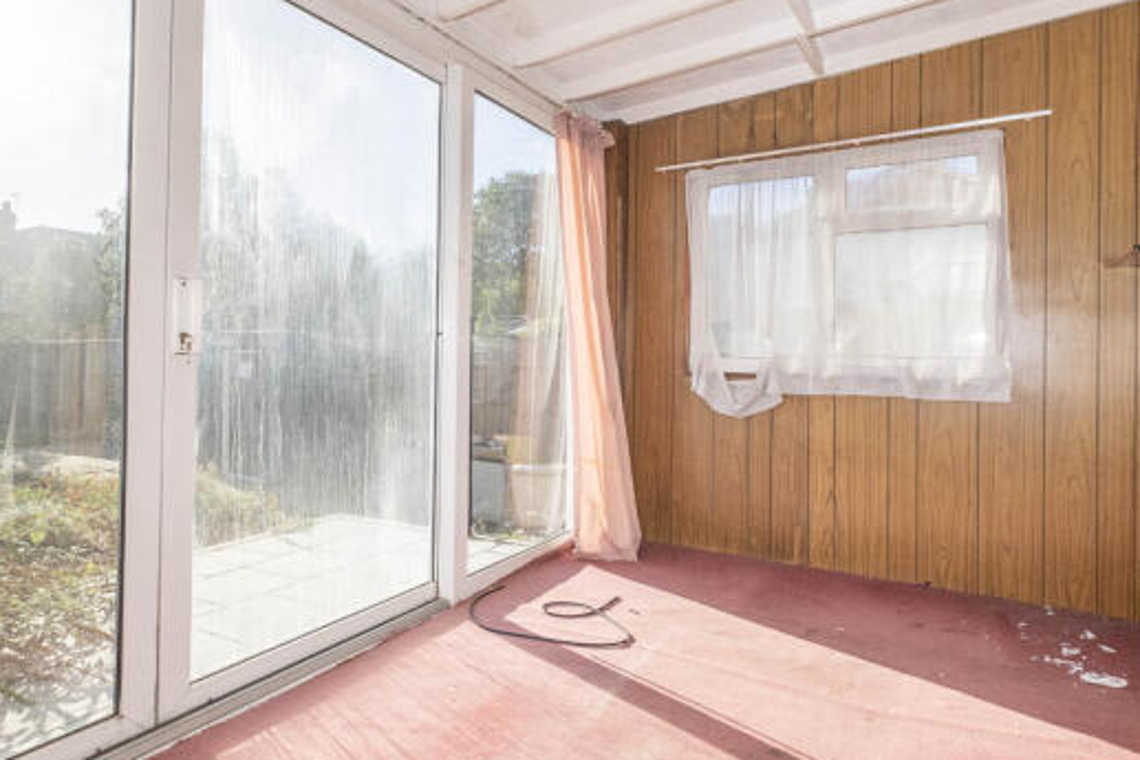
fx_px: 602
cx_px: 455
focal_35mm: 19
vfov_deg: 64.6
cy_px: 373
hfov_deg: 85.8
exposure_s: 1/1000
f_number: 5
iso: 320
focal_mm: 10
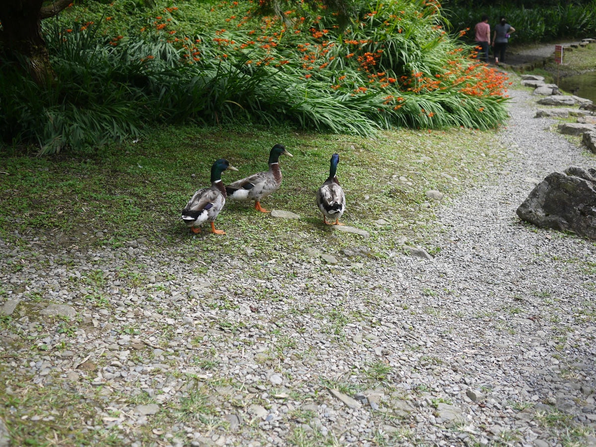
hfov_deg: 46.8
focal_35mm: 40
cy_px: 224
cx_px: 298
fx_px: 689
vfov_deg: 36.0
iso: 160
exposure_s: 1/1600
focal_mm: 20
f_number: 2.5
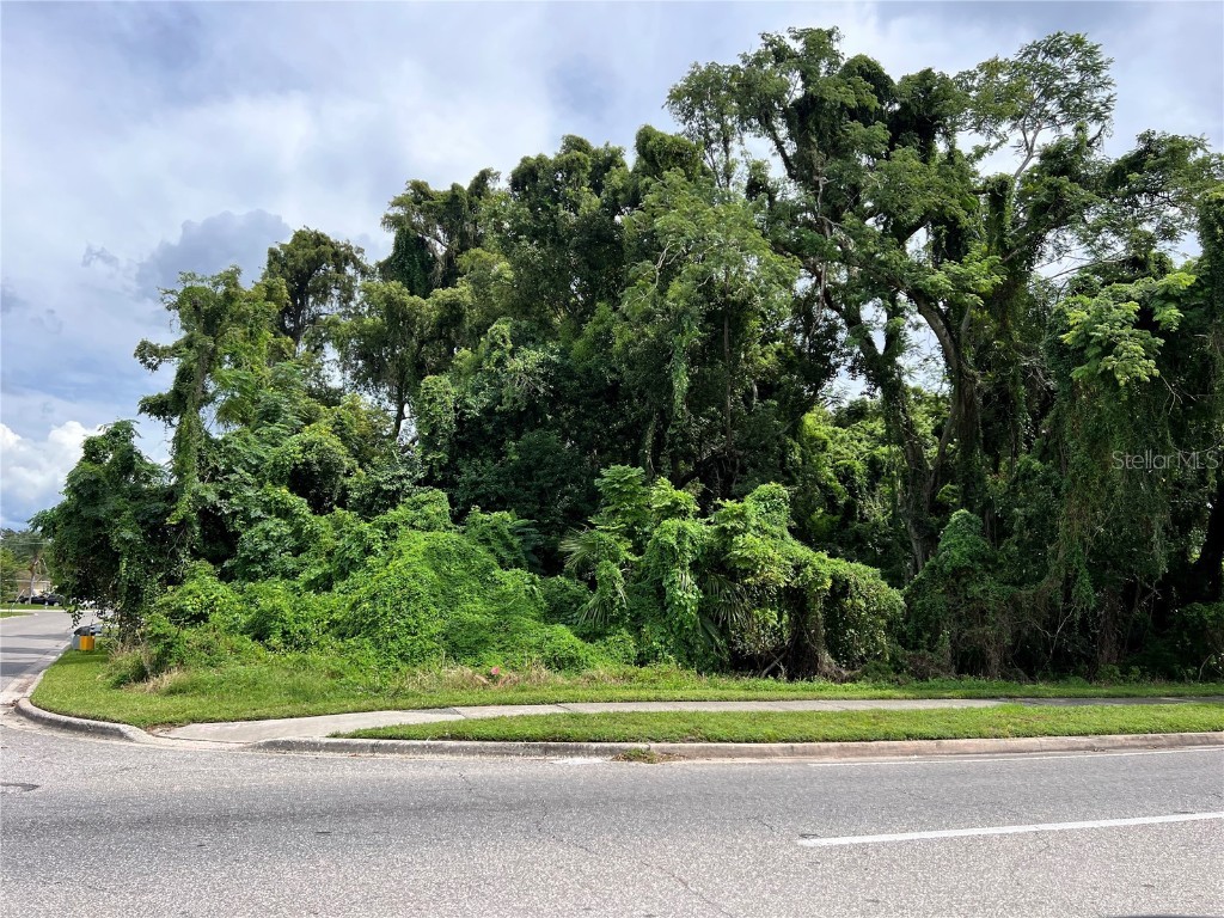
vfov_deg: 53.1
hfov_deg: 67.3
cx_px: 612
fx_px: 919
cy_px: 459
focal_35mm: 26
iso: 50
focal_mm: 5.7
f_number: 1.5
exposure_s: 1/2404
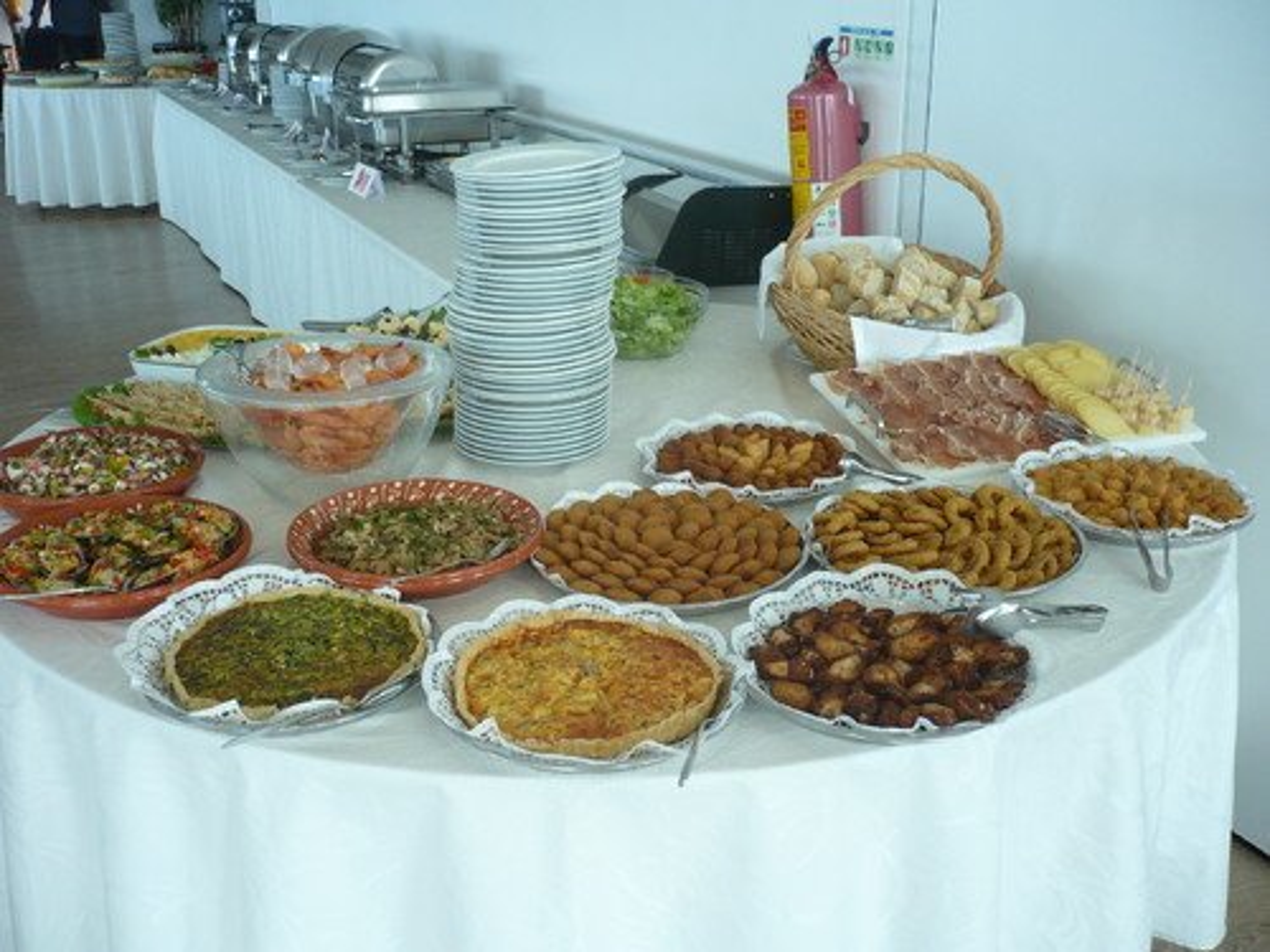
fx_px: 1284
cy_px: 476
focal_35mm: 35
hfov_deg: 52.6
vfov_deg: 40.7
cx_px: 635
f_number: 2.8
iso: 100
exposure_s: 1/60
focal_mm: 5.8
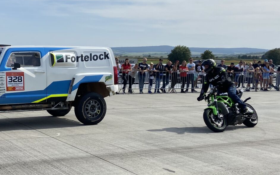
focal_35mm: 56
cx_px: 100
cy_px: 101
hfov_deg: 36.0
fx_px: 427
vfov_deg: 23.1
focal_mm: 4.25
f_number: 1.8
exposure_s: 1/4608
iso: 32
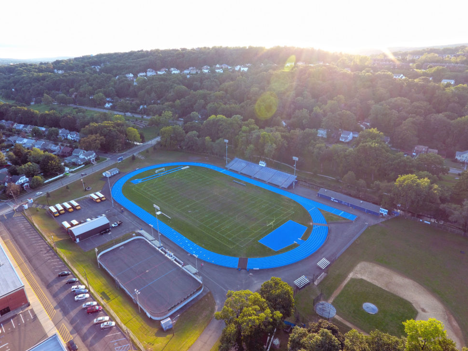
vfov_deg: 63.4
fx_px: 284
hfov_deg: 79.0
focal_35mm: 21
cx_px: 232
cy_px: 173
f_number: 2.8
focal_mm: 3.61
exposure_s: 1/113
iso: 100
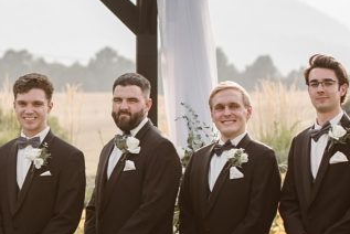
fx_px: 2199
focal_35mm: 226
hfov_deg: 9.0
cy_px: 137
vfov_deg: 6.1
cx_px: -91
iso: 200
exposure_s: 1/800
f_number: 2.8
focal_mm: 70
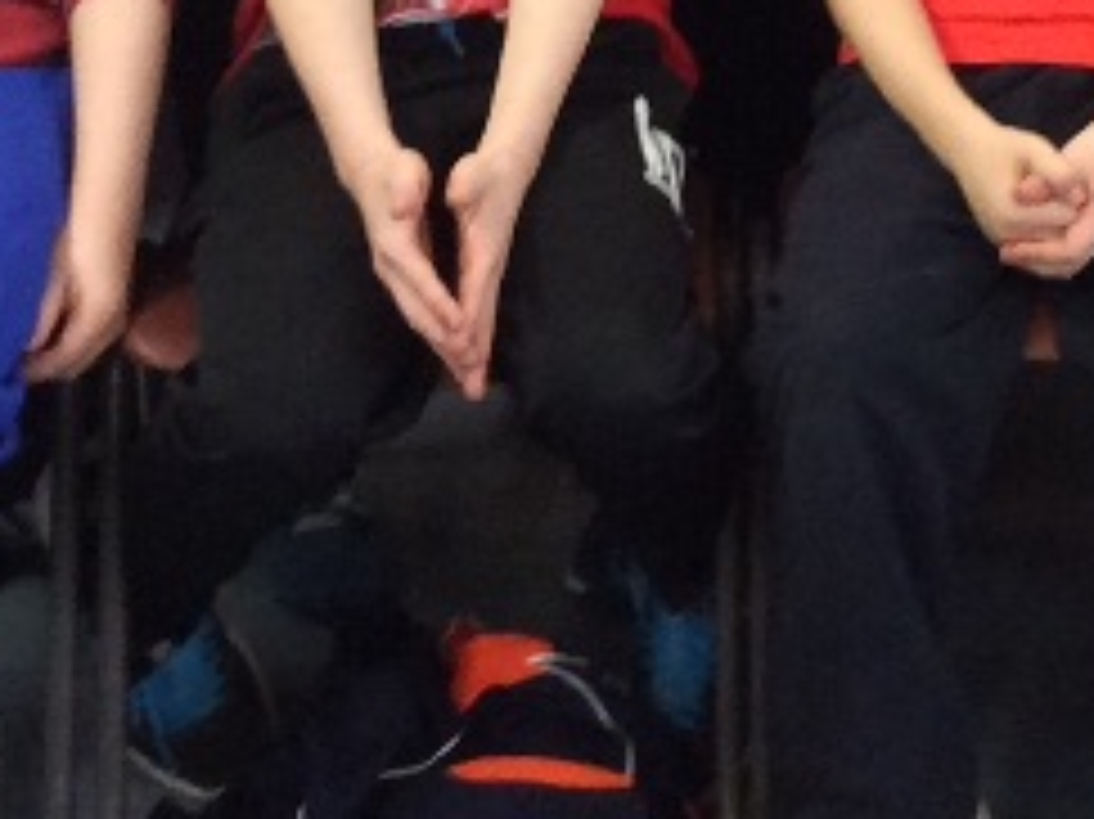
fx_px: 4075
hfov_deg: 15.0
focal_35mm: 129
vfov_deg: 10.9
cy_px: -522
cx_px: 1135
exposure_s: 1/25
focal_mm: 3.3
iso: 160
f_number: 2.4
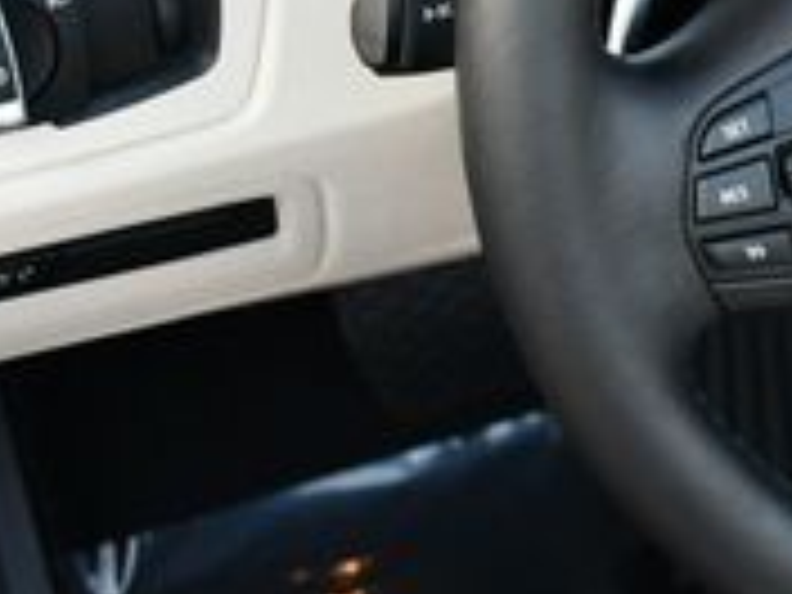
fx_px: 3523
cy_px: -162
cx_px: 1354
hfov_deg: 12.0
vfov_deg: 9.5
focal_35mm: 154
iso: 450
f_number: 3.8
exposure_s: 1/250
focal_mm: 22
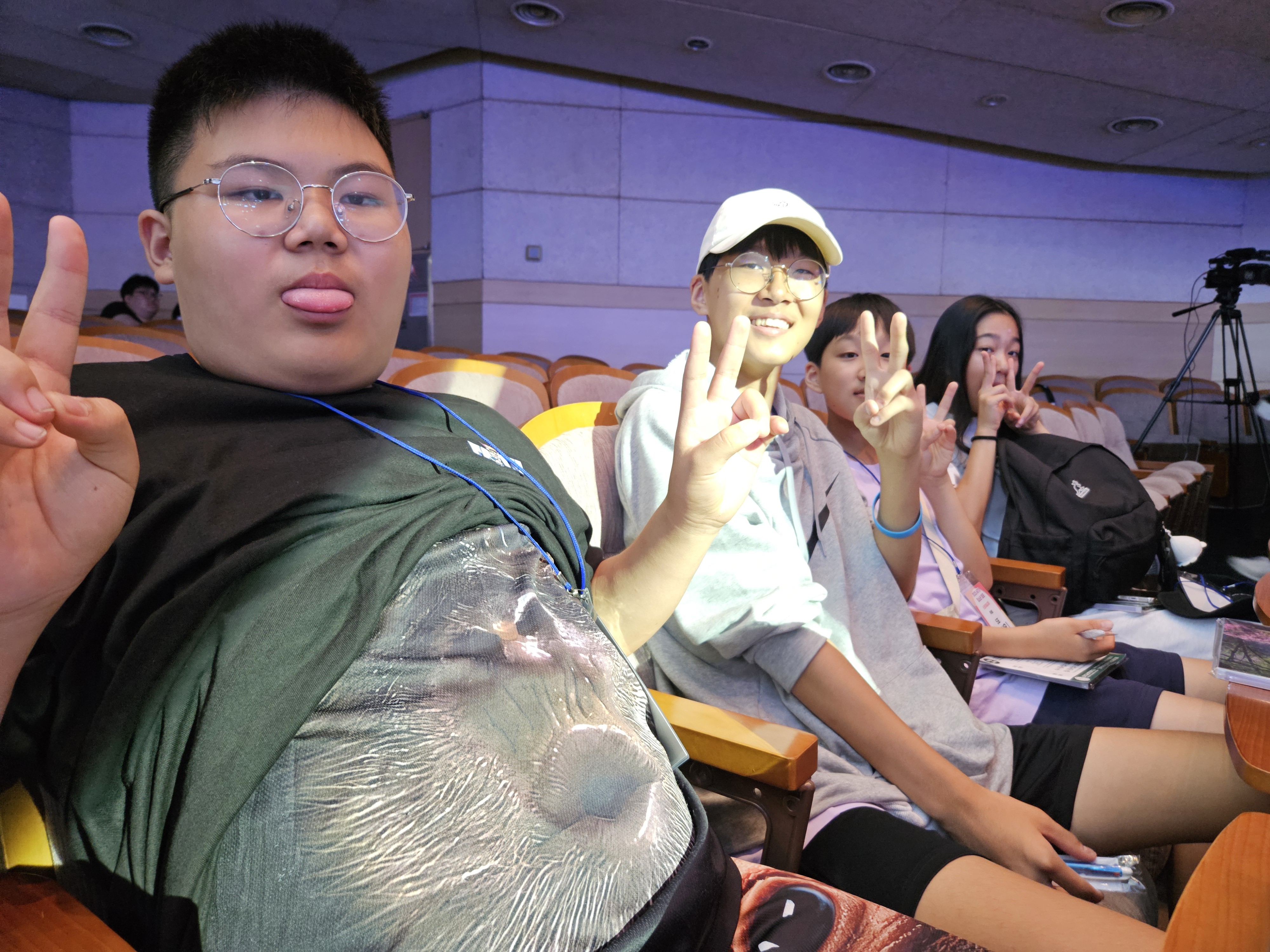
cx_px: 635
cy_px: 476
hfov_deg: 73.9
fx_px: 844
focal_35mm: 23
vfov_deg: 58.9
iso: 800
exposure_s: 1/60
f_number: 1.8
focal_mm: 5.4
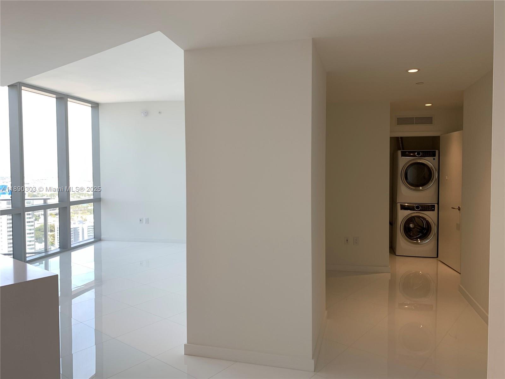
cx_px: 252
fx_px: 379
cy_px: 190
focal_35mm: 26
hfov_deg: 67.3
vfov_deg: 53.1
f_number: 1.8
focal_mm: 4.25
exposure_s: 1/120
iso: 25
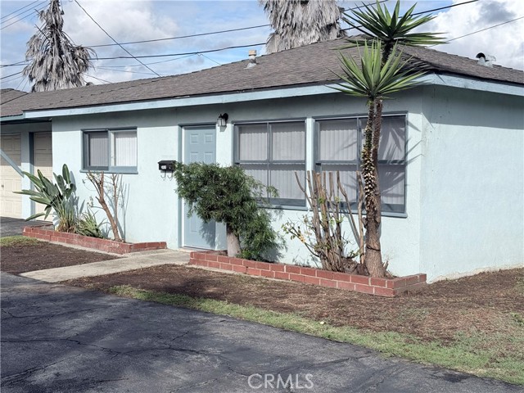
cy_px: 196
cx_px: 262
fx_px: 727
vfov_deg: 30.3
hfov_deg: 39.7
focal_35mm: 48
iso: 64
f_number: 1.78
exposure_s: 1/7143
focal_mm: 6.76
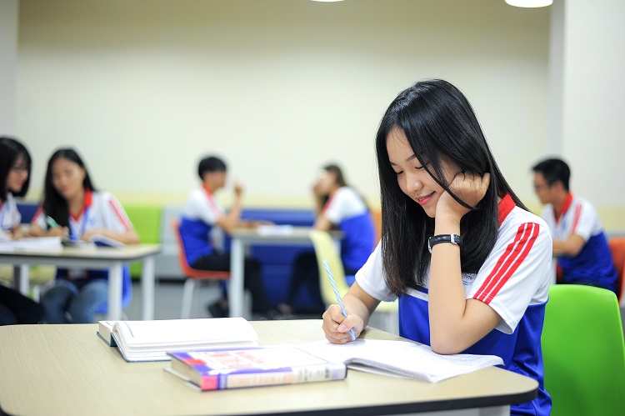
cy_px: 208
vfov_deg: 27.0
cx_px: 312
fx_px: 867
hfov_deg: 39.6
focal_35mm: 50
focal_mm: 50
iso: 400
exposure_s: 1/160
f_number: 2
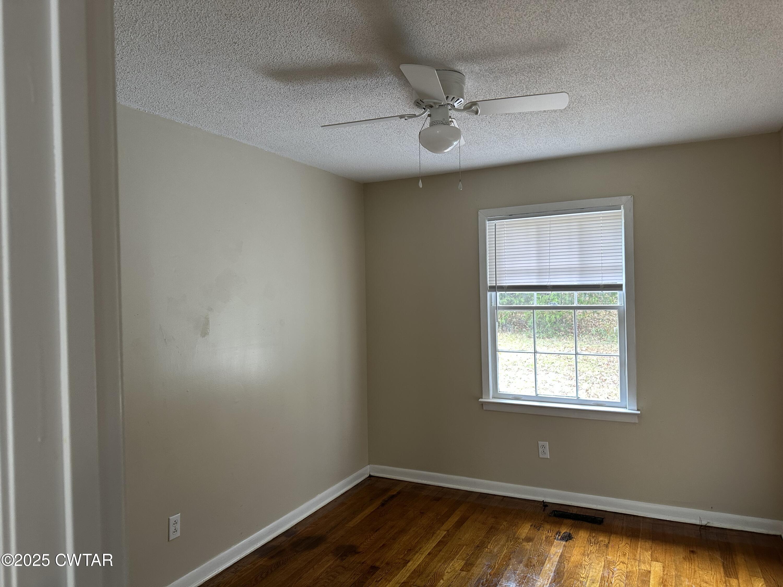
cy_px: 294
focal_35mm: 24
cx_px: 392
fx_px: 543
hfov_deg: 71.6
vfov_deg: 56.8
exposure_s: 1/60
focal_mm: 6.86
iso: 160
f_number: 1.78
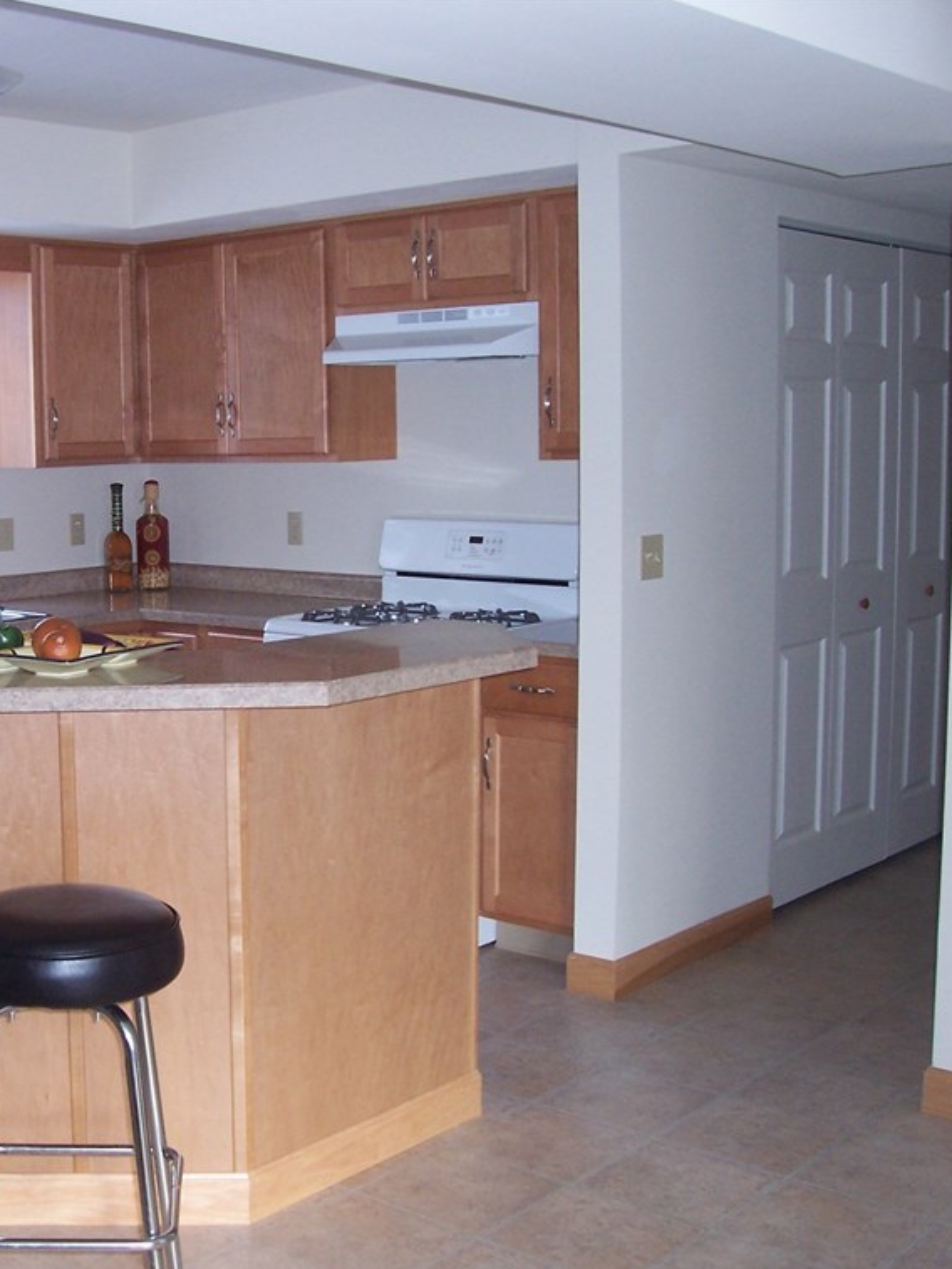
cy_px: 639
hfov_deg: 30.5
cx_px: 141
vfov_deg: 41.2
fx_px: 1686
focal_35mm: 46
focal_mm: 5.6
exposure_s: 1/60
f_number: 2.7
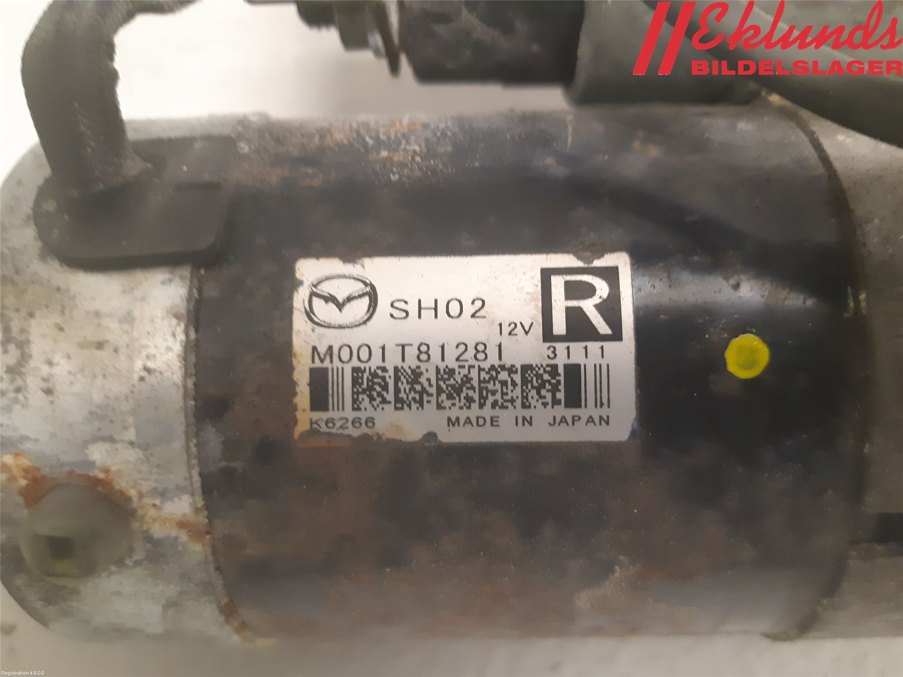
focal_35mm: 26
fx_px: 678
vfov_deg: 53.1
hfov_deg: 67.3
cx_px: 452
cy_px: 338
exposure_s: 1/25
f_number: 1.7
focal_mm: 3.93
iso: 400
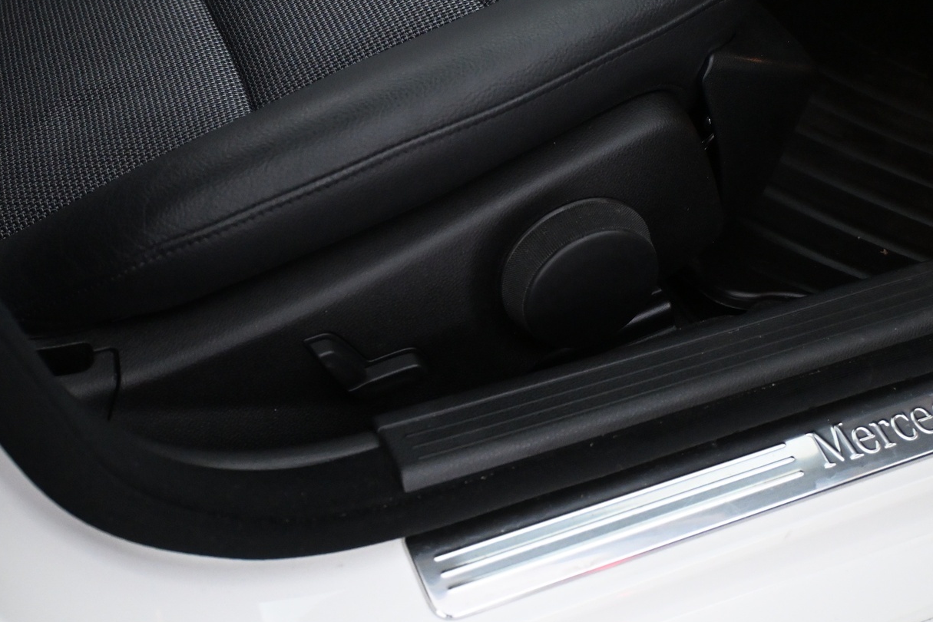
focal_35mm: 44
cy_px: 283
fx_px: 1140
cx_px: 412
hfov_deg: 44.4
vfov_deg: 30.5
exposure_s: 1/60
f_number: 4
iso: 4000
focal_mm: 22
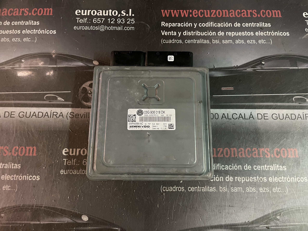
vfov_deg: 53.1
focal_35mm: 26
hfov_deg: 67.3
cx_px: 154
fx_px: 231
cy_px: 116
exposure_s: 1/25
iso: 640
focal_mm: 5.1
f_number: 1.6
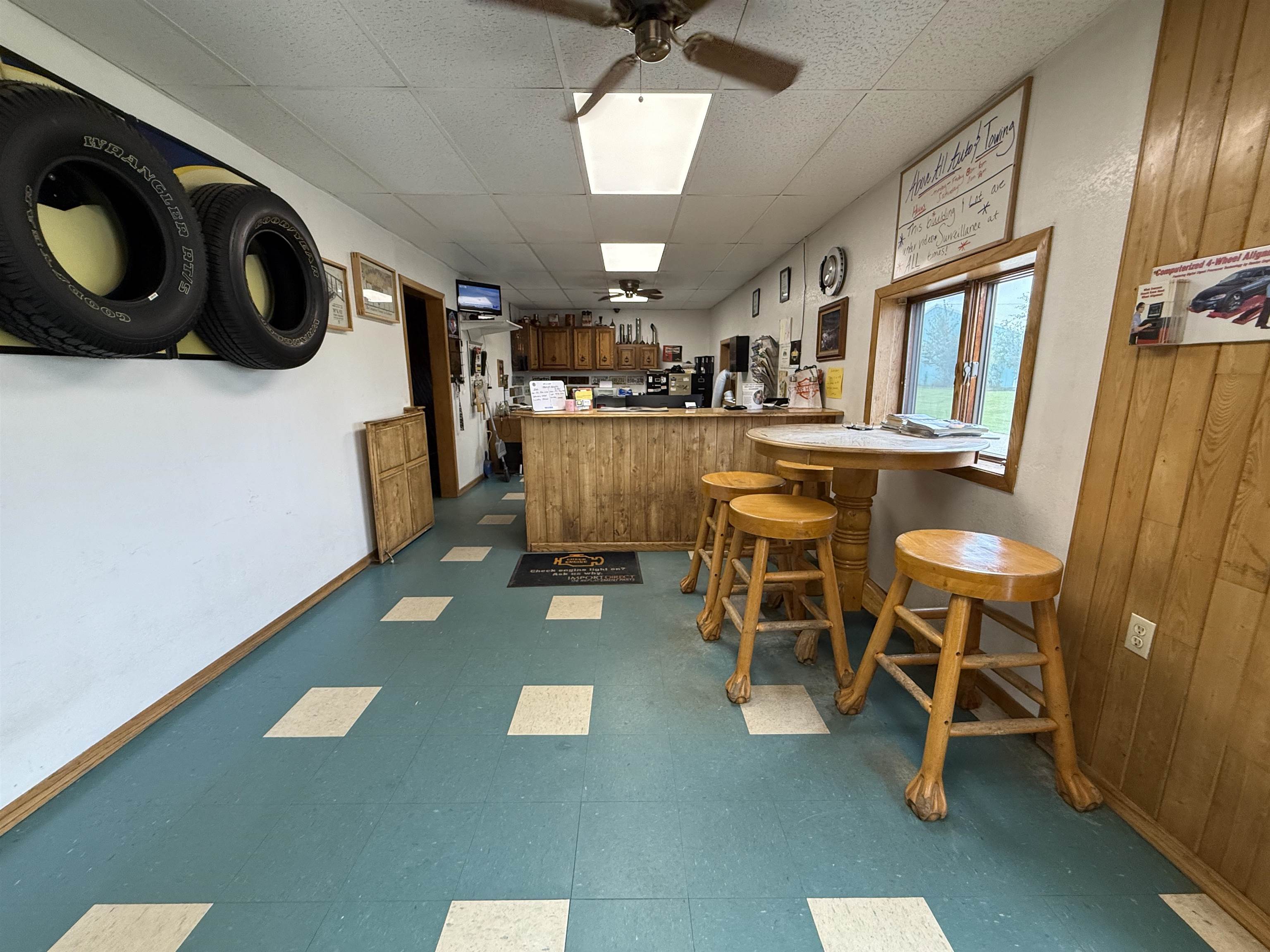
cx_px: 635
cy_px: 476
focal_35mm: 14
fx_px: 514
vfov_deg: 85.7
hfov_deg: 102.1
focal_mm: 2.22
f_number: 2.2
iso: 250
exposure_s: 1/120
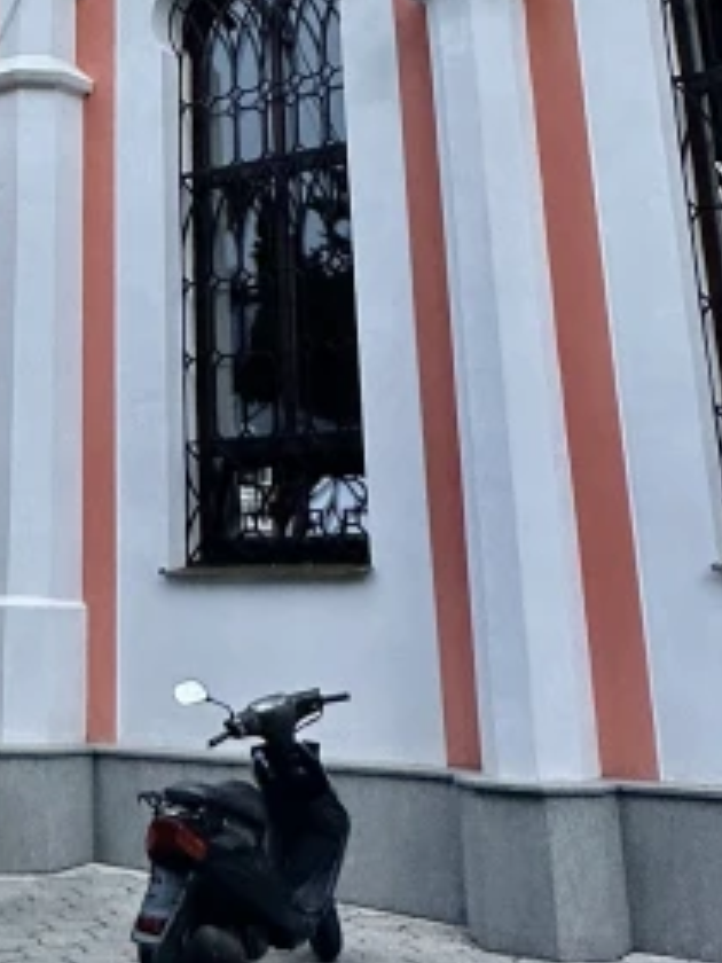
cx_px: 41
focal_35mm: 60
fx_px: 1669
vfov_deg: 29.9
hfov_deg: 23.6
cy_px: -10
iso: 125
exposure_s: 1/99
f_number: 2.2
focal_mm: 2.22
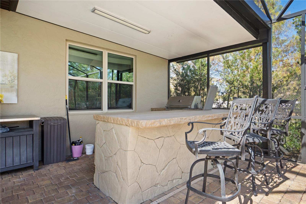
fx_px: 166
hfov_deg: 85.4
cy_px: 102
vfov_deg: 63.2
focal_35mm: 20
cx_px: 153
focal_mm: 13
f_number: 8
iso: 100
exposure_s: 1/5
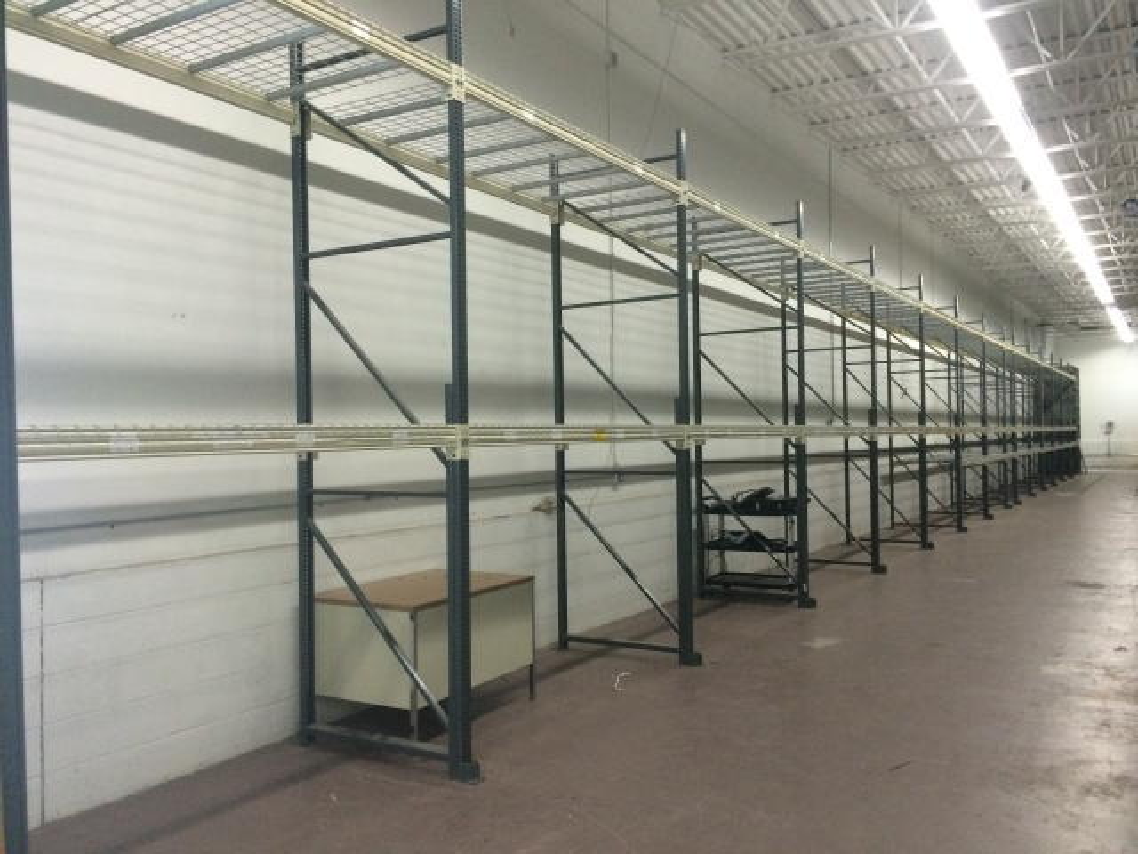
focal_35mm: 29
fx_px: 953
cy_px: 427
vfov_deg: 48.2
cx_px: 569
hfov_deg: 61.7
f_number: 2.2
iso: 200
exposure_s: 1/30
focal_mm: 4.15
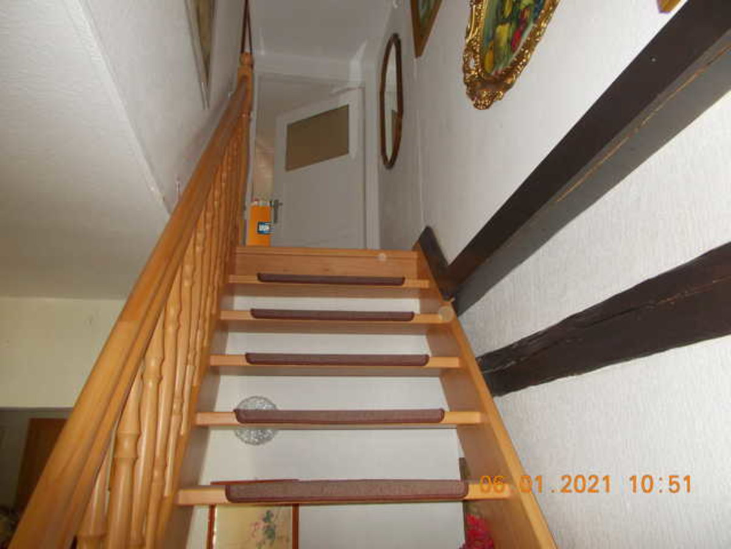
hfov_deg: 67.3
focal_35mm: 26
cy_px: 274
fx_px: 549
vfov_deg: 53.1
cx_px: 366
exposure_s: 1/25
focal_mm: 4.6
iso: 200
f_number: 3.2
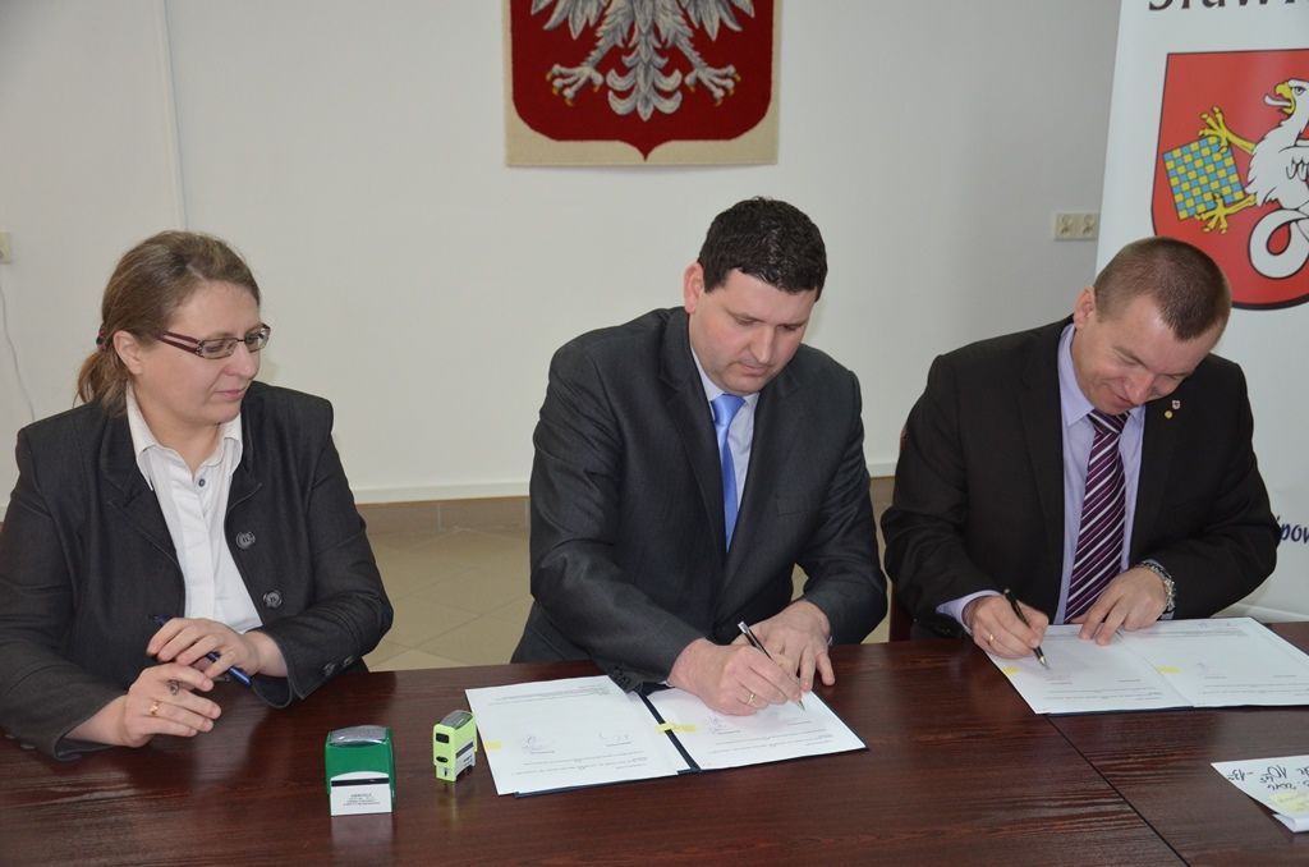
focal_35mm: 42
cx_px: 654
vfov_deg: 31.7
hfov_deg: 46.5
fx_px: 1524
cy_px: 434
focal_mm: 28
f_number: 4
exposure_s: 1/60
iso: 1100
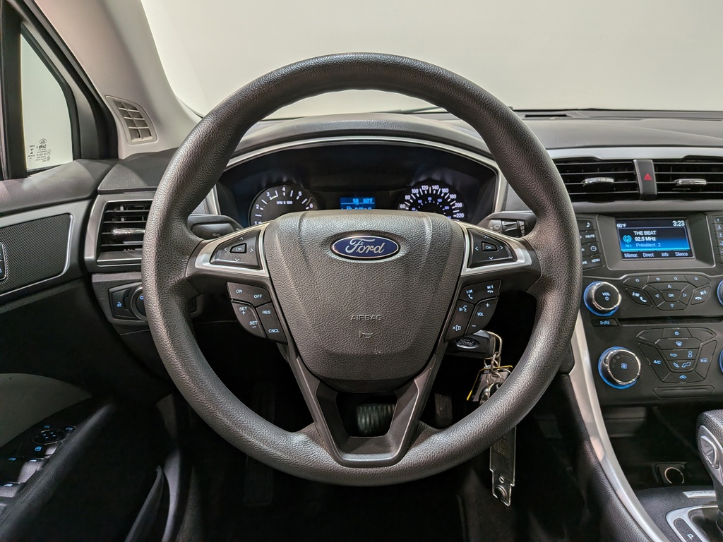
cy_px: 271
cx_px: 362
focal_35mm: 24
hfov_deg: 71.6
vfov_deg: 56.8
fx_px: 501
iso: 26
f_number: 1.7
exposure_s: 1/120
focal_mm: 4.53
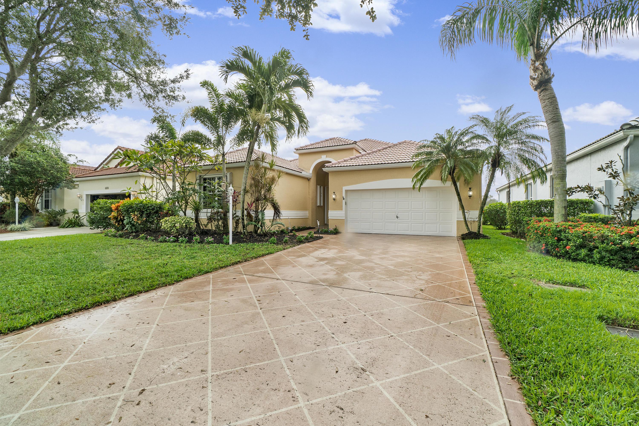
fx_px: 266
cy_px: 213
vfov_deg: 77.3
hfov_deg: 100.4
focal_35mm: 15
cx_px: 320
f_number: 11
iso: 100
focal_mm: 10
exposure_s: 1/125
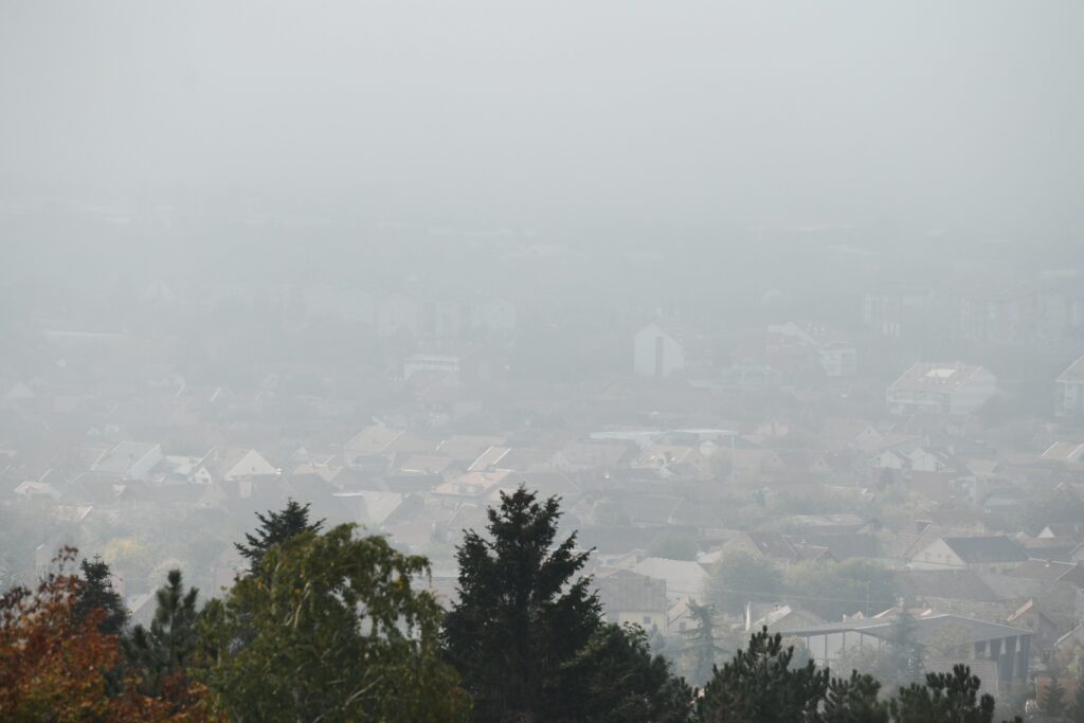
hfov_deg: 10.3
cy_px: 362
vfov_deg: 6.9
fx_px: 6023
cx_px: 542
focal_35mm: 200
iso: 400
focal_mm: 200
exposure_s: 1/4000
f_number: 4.5
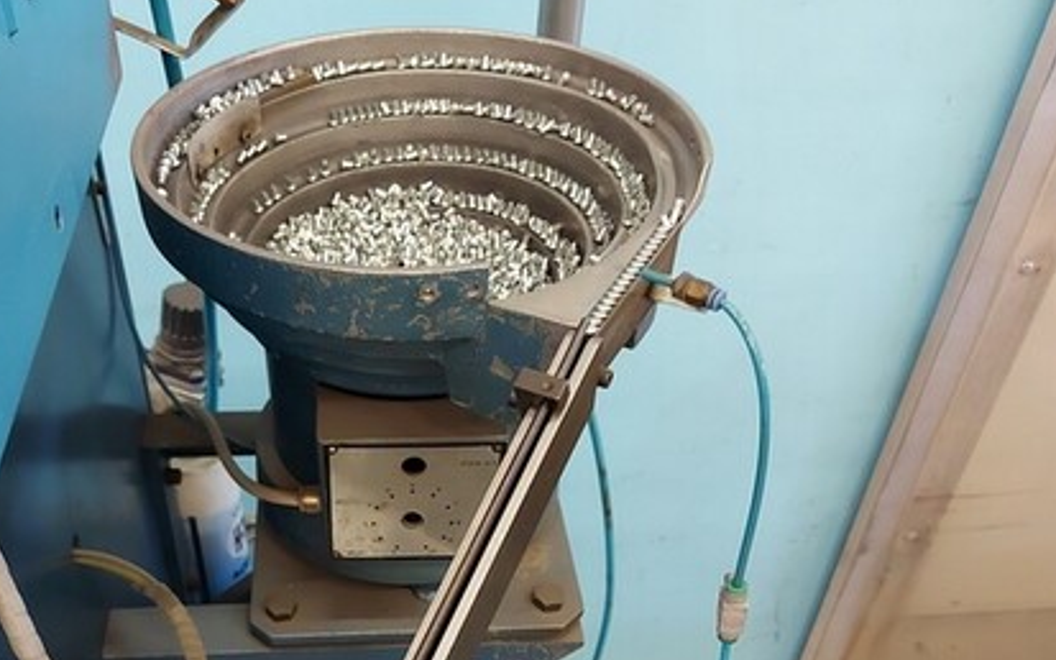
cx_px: 358
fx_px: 1065
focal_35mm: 37
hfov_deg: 51.8
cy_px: 522
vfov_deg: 33.5
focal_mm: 5.23
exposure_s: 1/24
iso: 320
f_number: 1.8
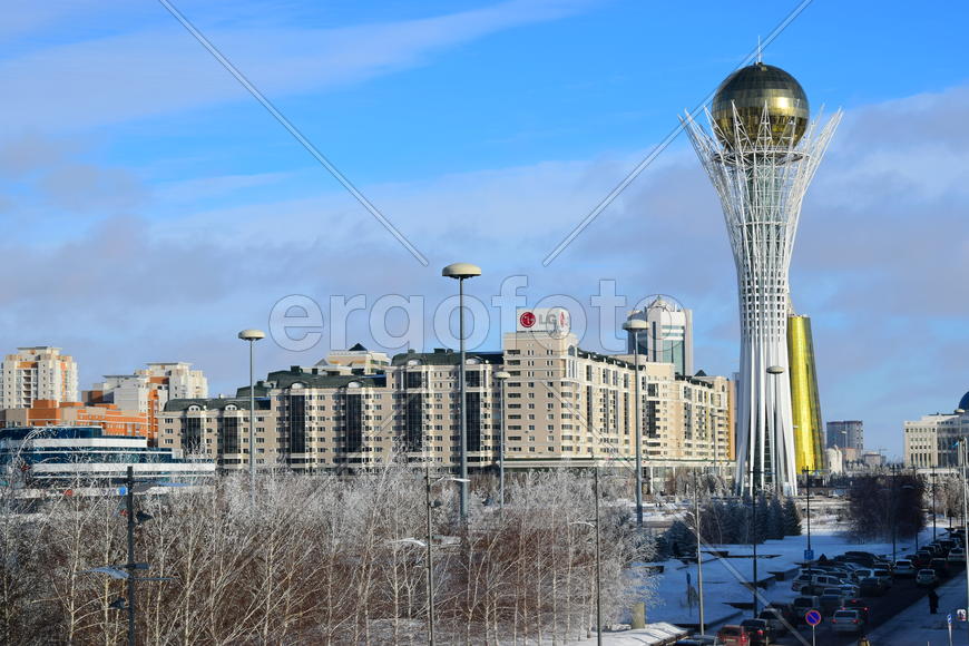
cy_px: 323
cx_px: 484
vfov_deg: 17.5
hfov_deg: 26.0
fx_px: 2099
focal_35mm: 78
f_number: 11
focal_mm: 52
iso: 100
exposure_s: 1/200
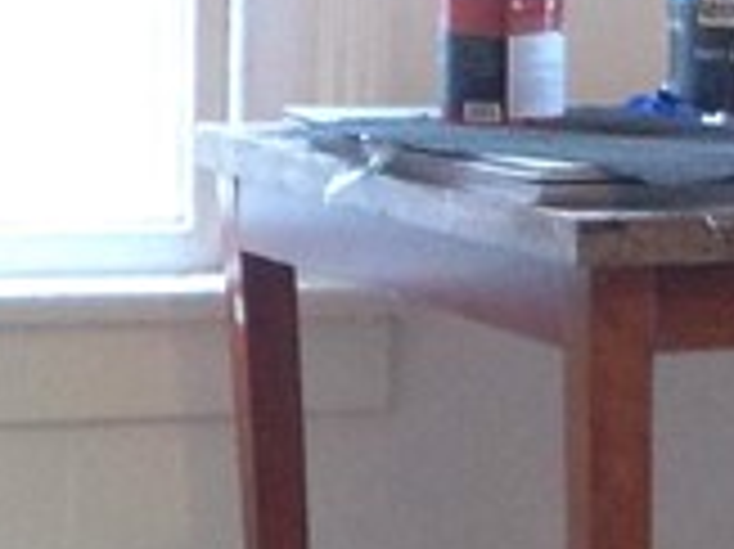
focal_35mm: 189
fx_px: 4005
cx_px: 752
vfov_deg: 7.8
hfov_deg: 10.4
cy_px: 72
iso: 180
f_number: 3.3
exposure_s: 1/30
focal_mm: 4.1
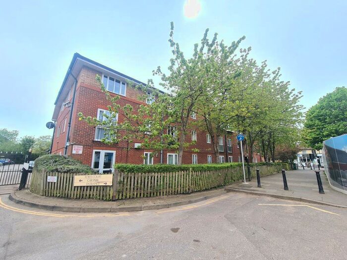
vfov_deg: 89.9
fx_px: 130
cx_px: 174
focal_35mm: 13
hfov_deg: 106.2
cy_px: 130
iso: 50
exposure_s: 1/393
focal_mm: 2.2
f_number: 2.2
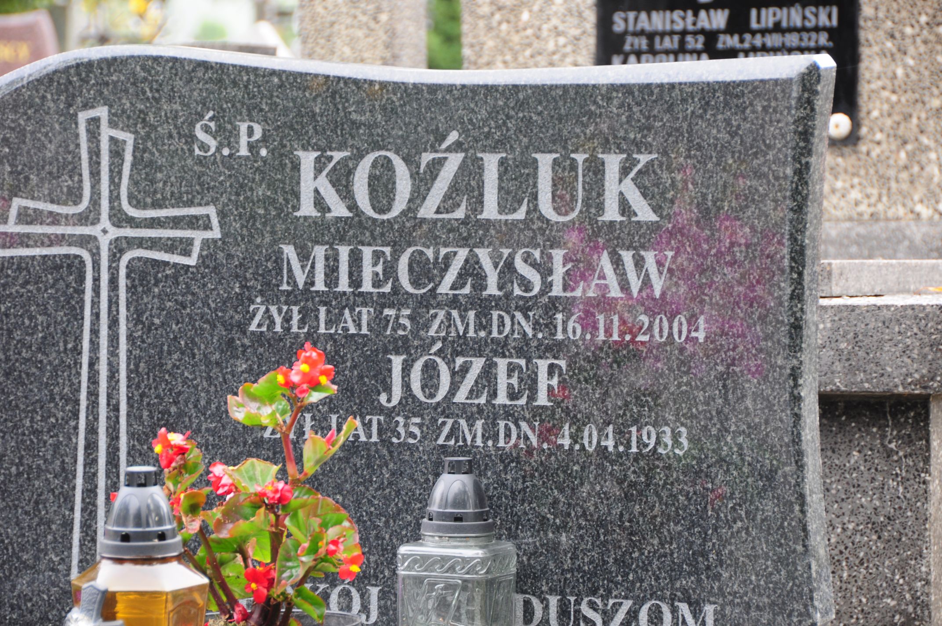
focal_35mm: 168
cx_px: 471
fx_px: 4391
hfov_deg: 12.2
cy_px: 313
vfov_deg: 8.2
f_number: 7.1
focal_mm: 112
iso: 320
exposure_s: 1/40
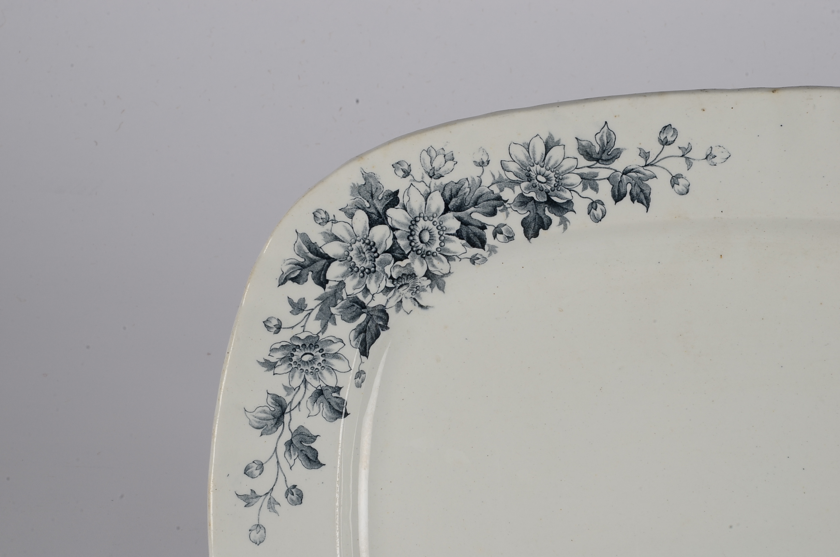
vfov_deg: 8.7
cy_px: 278
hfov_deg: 13.1
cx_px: 420
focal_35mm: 158
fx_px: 3667
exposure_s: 1/125
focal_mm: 105
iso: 100
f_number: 22
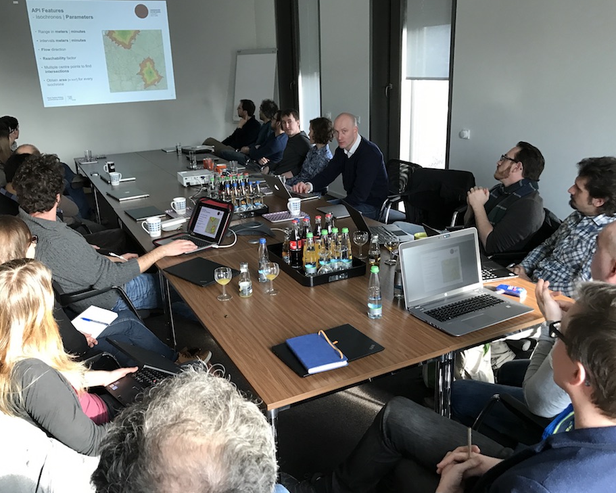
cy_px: 243
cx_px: 302
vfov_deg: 48.5
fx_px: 547
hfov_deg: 58.8
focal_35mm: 30
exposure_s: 1/30
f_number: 1.8
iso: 32
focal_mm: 3.99
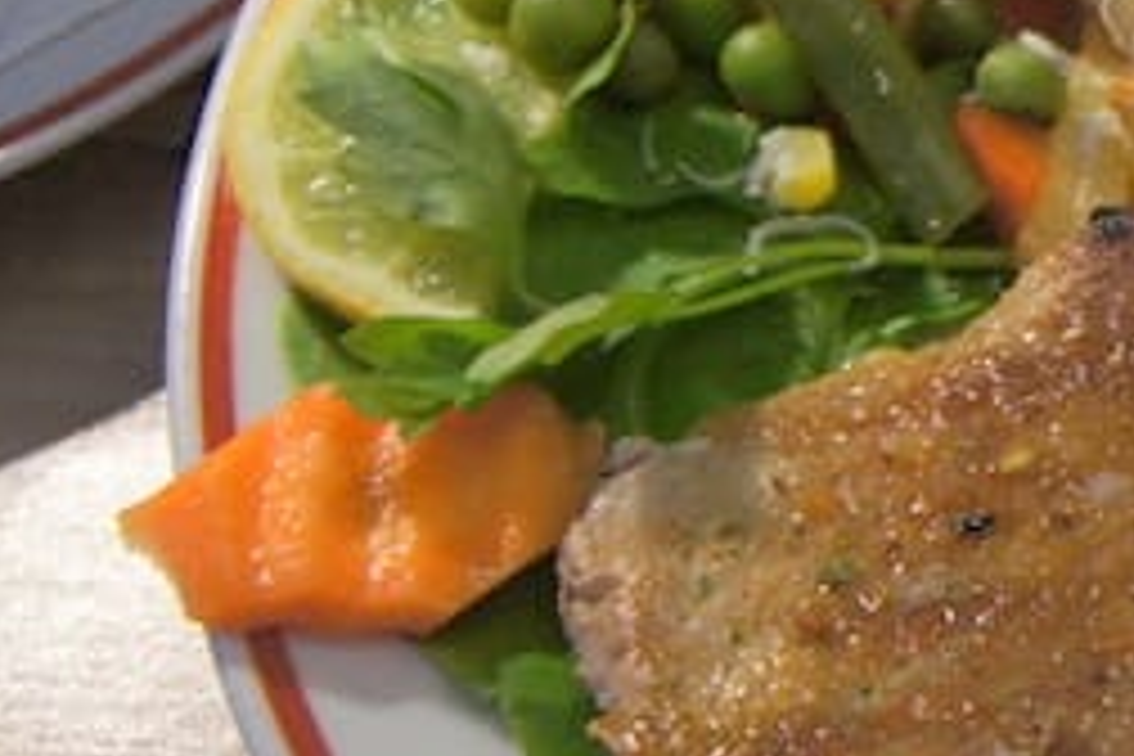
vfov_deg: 12.7
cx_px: 1714
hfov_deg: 17.1
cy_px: 230
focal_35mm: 108
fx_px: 3402
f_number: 4
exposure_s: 1/40
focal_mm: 23
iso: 1250
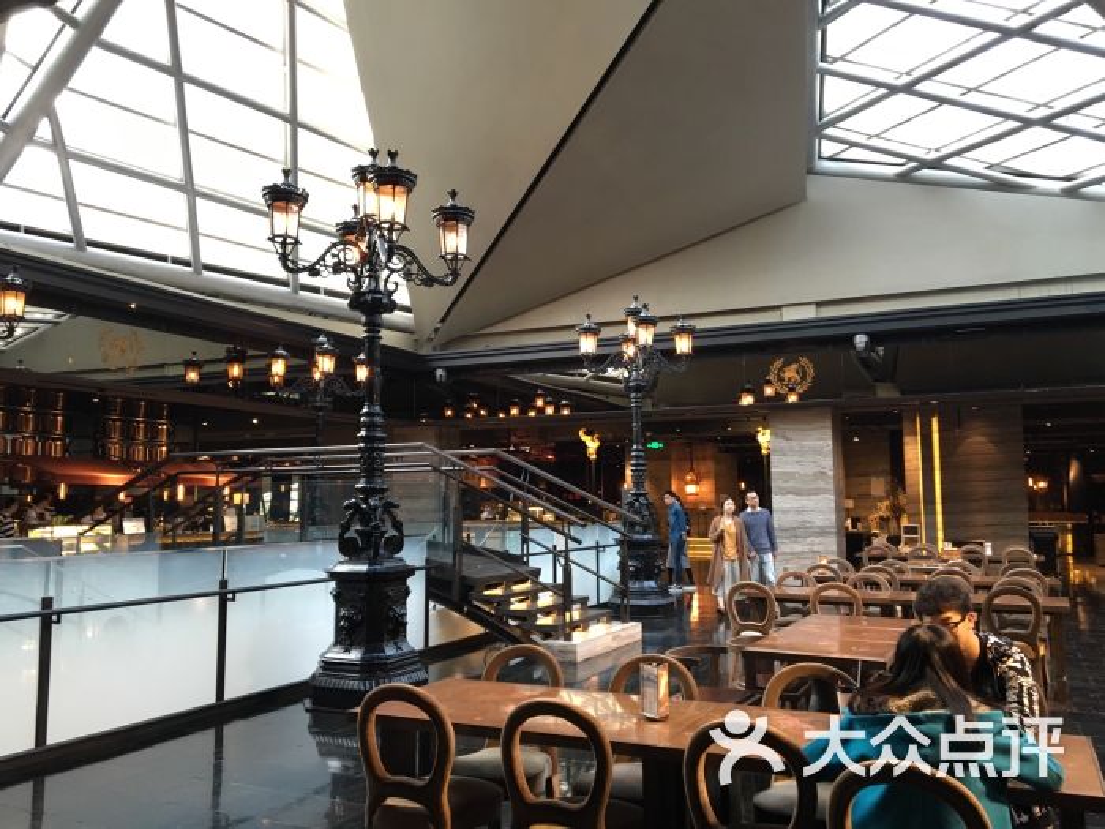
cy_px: 414
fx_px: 926
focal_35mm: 29
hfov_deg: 61.7
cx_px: 552
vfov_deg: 48.2
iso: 125
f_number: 2.2
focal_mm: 4.15
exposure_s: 1/33
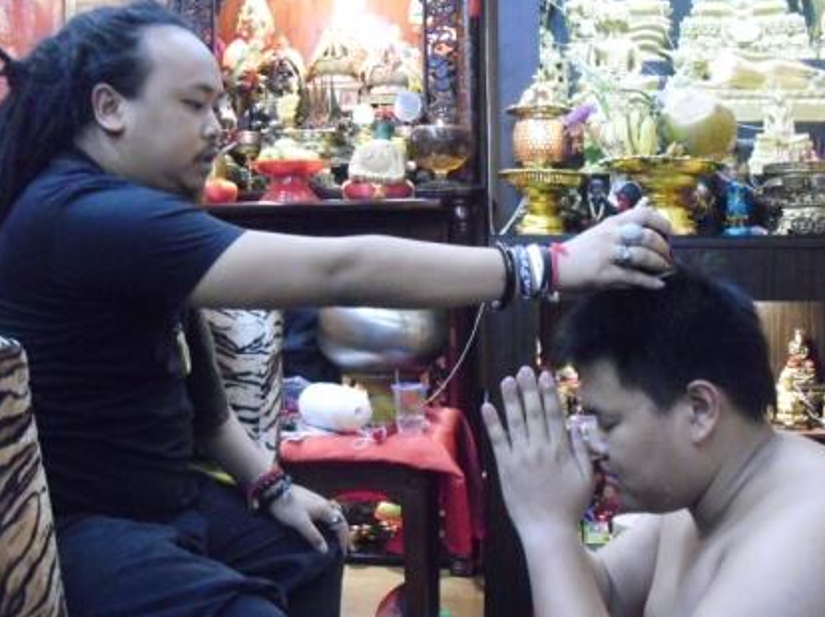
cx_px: 418
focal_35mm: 39
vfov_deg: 36.8
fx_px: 929
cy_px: 299
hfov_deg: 47.9
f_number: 3.1
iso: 800
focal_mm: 6.3
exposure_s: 1/15
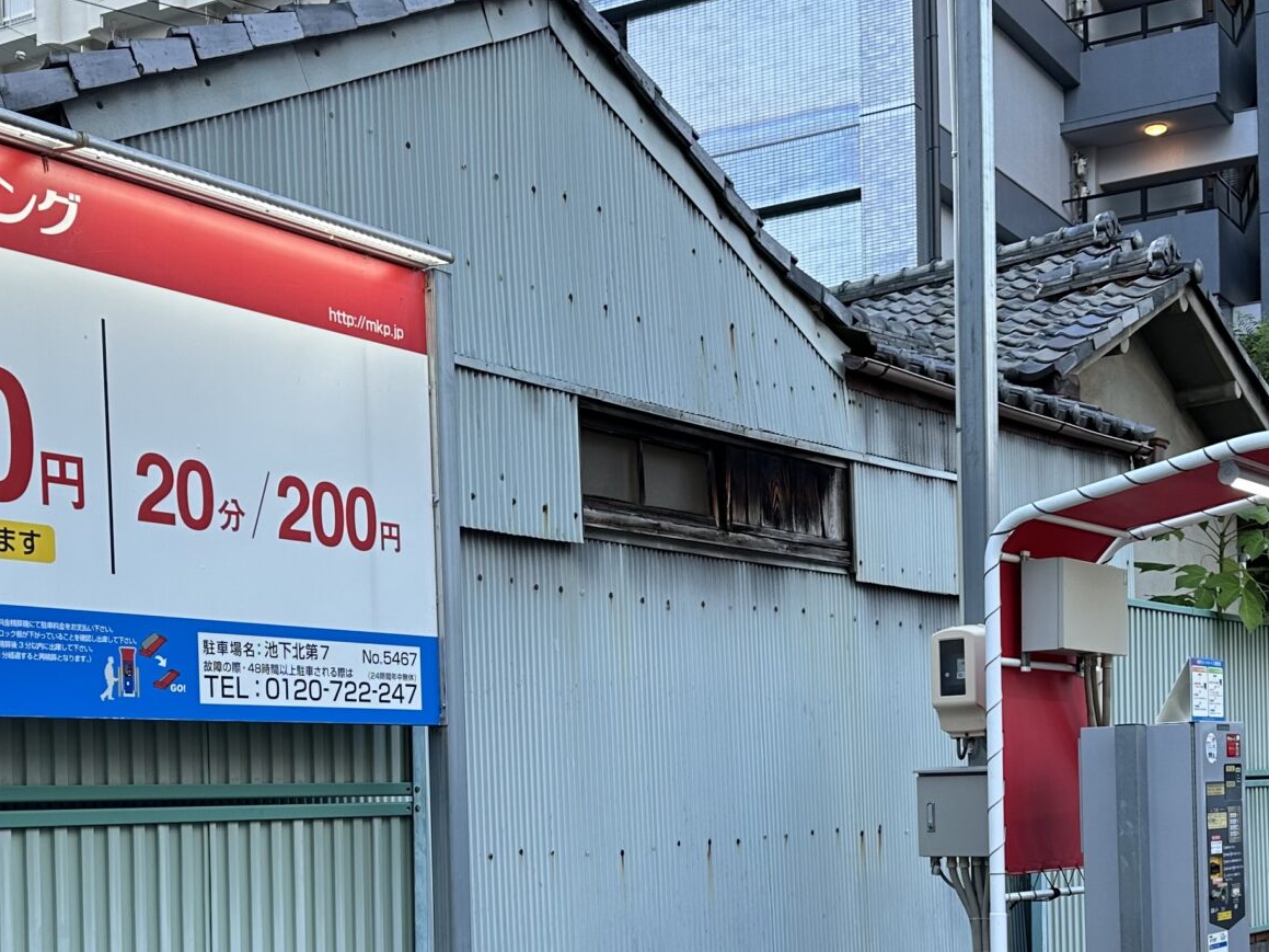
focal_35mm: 53
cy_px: 777
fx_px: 1943
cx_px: 625
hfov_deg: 36.2
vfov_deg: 26.9
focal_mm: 6.86
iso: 64
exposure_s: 1/120
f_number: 1.78
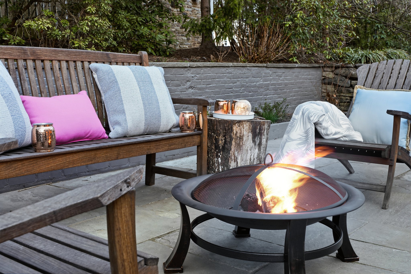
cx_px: 206
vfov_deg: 31.9
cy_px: 137
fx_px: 479
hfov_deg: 46.4
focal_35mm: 42
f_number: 8
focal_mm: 28
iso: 200
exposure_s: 1.6
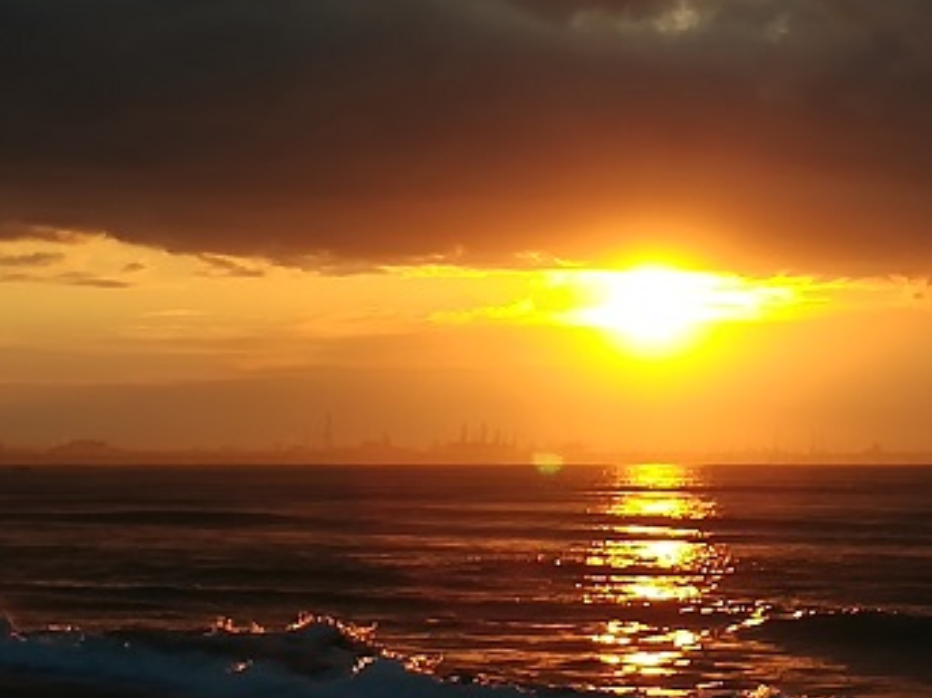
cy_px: 390
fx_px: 3849
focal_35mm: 143
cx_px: 601
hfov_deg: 13.8
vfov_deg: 10.4
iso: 50
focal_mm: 3.83
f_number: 2.2
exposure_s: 1/732
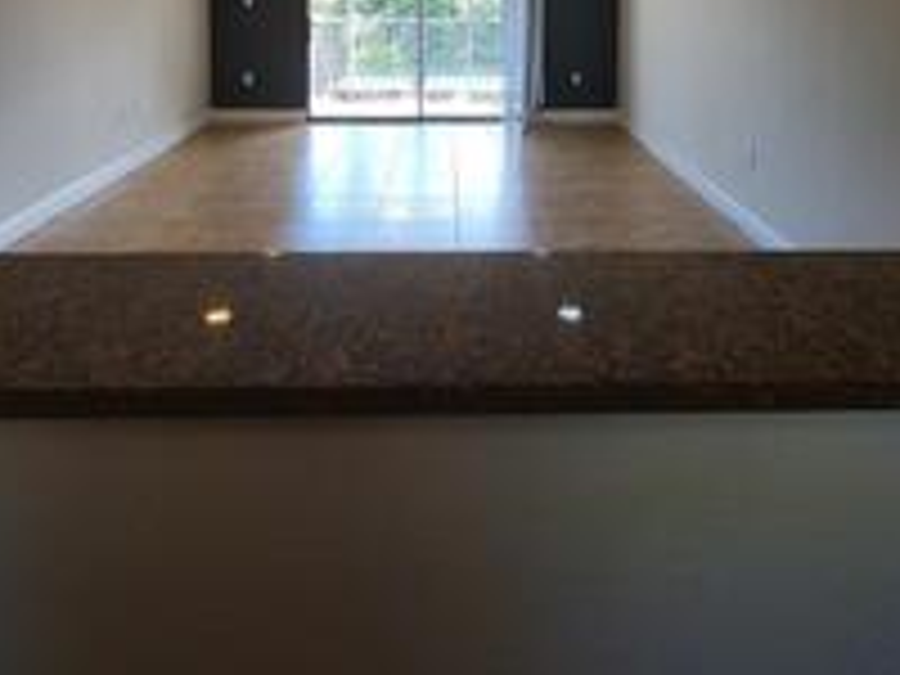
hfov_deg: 67.3
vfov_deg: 45.7
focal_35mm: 26
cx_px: 450
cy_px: 18
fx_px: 676
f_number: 2.2
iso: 100
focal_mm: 1.8
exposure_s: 1/60
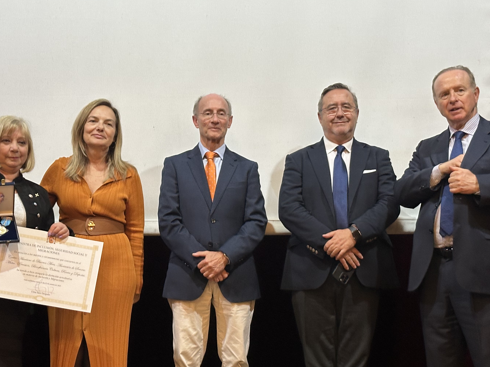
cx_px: 242
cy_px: 224
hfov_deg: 27.0
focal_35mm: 72
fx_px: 1019
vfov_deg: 20.4
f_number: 1.78
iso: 250
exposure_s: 1/50
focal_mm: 6.86
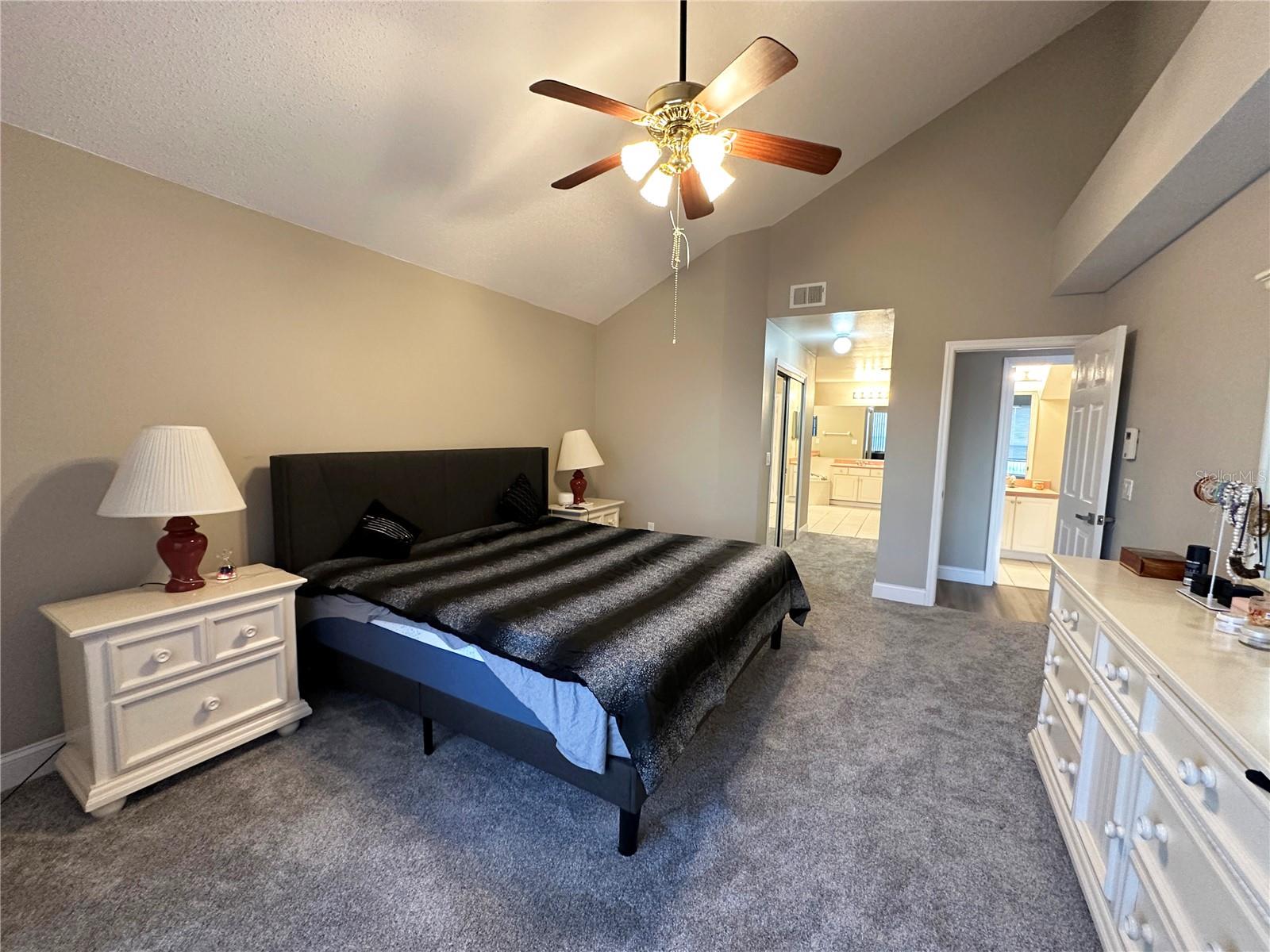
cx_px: 635
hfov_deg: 102.1
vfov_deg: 85.7
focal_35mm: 14
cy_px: 476
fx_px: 514
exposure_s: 1/60
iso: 320
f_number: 2.2
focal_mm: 2.22
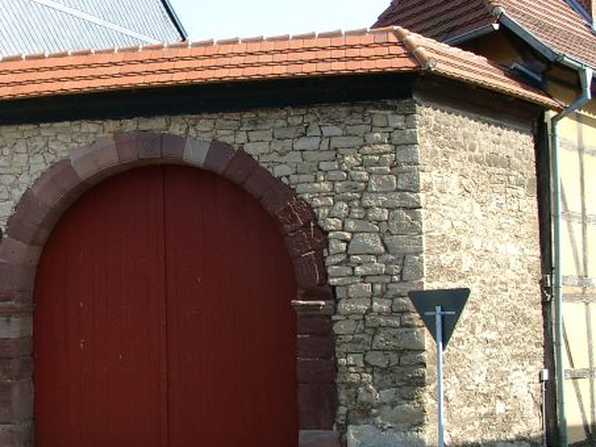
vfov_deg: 24.4
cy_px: 208
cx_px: 120
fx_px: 1033
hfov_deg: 31.4
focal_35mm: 60
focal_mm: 7.13
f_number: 4
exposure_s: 1/287
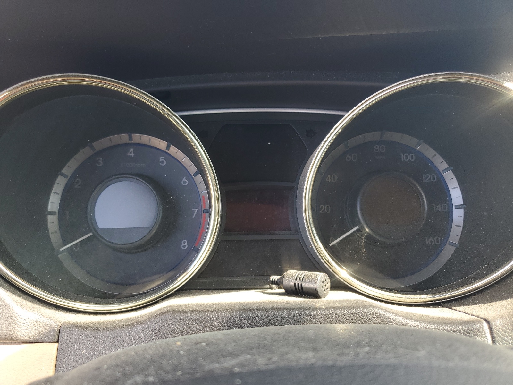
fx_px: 385
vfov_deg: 53.1
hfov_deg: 67.3
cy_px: 192
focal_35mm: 26
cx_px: 256
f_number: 1.5
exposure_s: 1/133
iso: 50
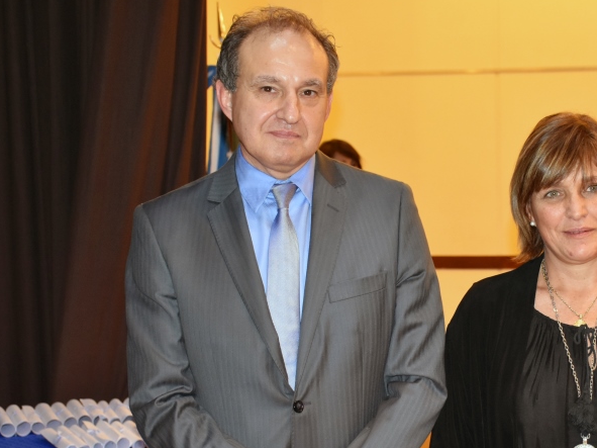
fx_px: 1638
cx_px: 475
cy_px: 331
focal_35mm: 95
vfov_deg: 15.5
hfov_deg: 20.4
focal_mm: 38
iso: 1400
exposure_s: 1/60
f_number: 4.2
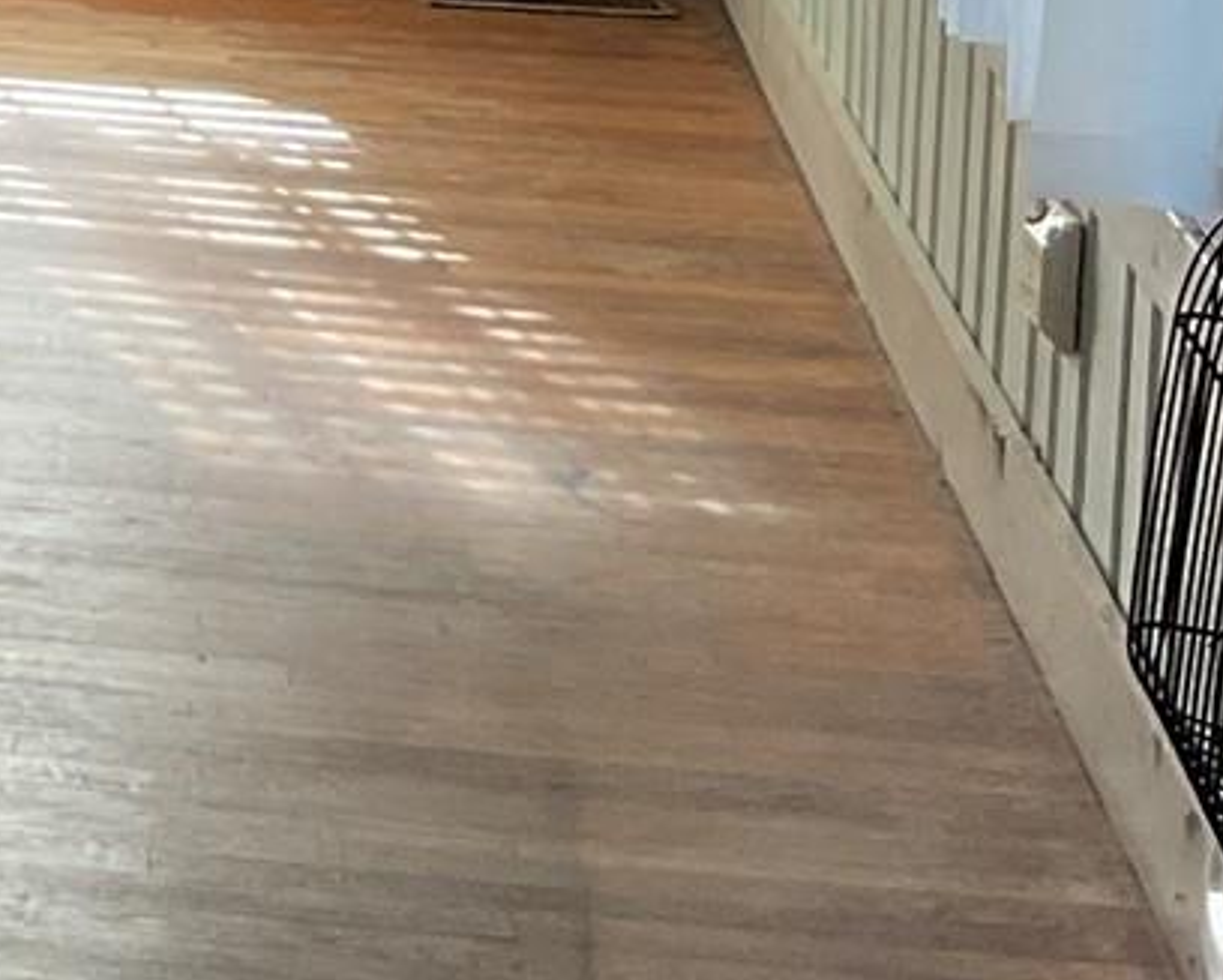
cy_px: -695
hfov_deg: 12.6
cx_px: -839
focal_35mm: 142
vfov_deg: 10.3
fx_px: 5144
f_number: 1.8
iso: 50
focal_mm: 3
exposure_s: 1/60
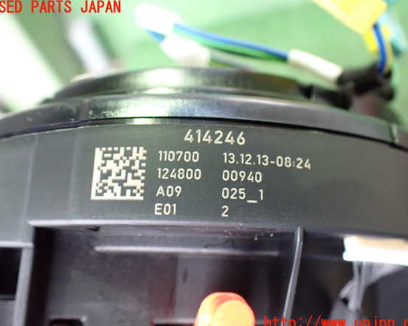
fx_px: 386
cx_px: 209
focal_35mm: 32
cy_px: 166
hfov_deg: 55.7
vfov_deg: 45.8
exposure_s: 1/40
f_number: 2.3
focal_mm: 5.4
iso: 800
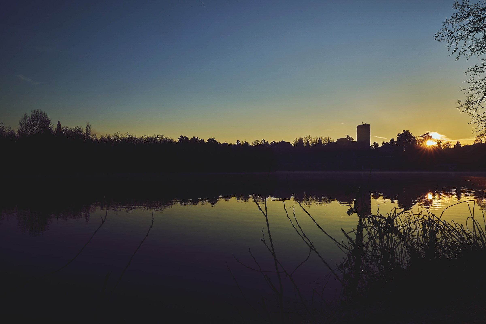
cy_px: 162
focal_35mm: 24
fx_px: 324
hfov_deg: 73.7
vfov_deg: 53.1
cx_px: 243
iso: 100
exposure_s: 1/100
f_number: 10
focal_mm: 24
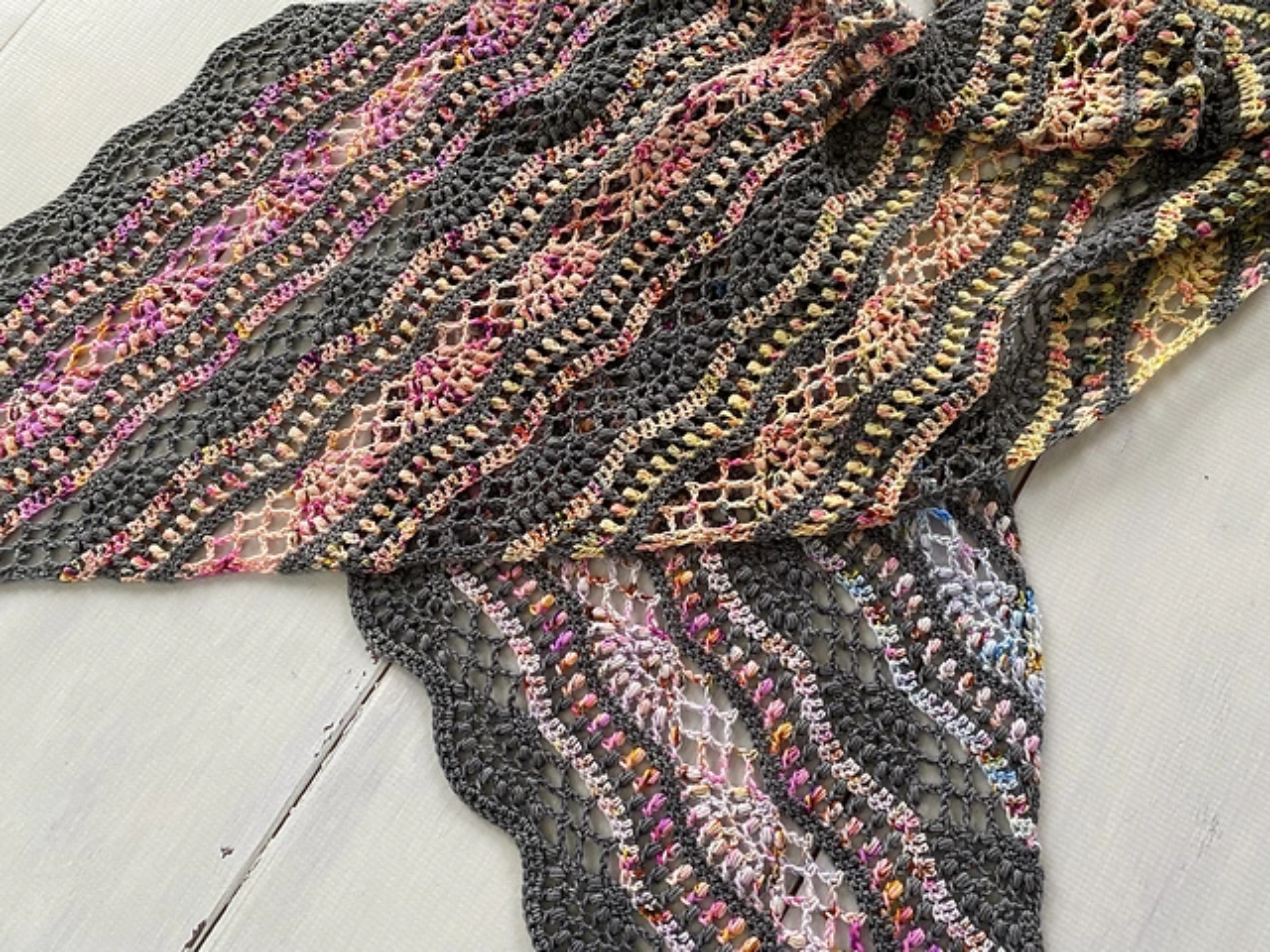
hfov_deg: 67.3
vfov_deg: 53.1
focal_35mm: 26
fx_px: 954
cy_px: 476
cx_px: 635
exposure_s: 1/111
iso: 125
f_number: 1.8
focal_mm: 4.25
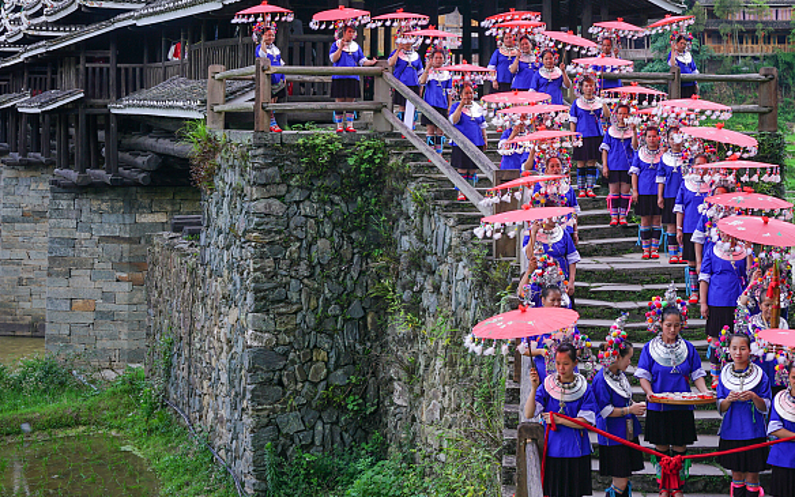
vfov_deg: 21.7
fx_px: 1278
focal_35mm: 59
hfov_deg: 34.3
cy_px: 91
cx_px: 519
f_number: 8
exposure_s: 1/60
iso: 100
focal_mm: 33
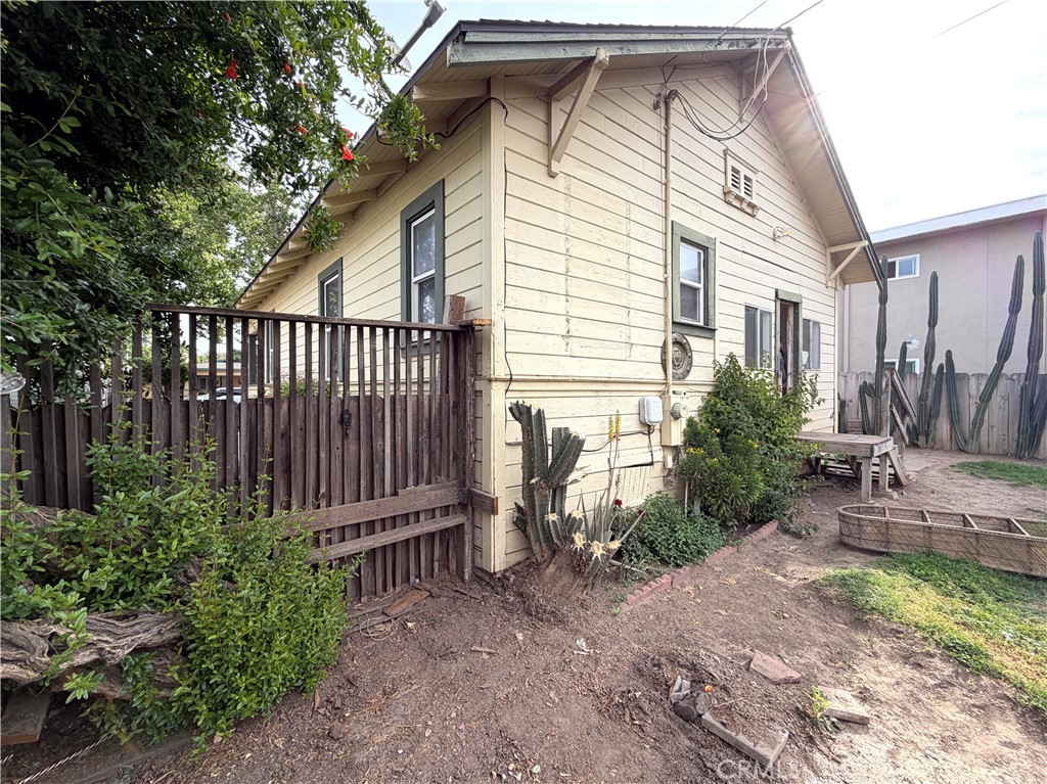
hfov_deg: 102.1
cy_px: 392
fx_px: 423
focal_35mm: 14
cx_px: 524
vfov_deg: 85.6
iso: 40
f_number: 2.2
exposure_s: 1/502
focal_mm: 2.22
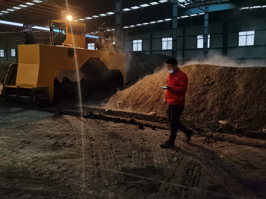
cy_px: 86
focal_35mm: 32
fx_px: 246
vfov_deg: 44.1
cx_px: 146
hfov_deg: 56.7
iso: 1000
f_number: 1.6
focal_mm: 5.56
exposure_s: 1/33.3
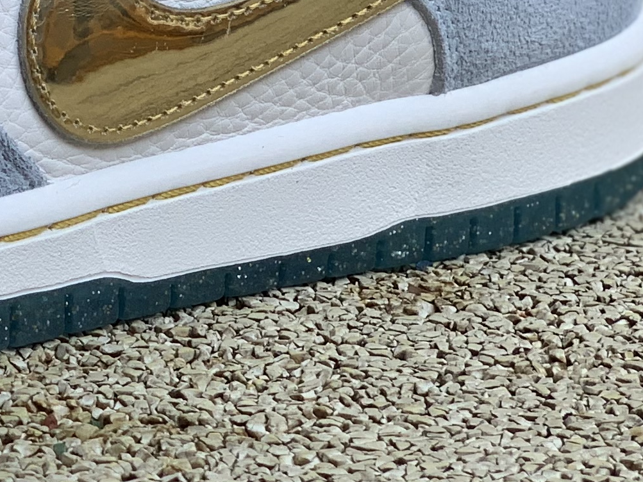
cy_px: -285
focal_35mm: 209
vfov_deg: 7.0
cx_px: -290
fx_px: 3882
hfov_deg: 9.2
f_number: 2.4
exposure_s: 1/122
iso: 16
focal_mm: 6
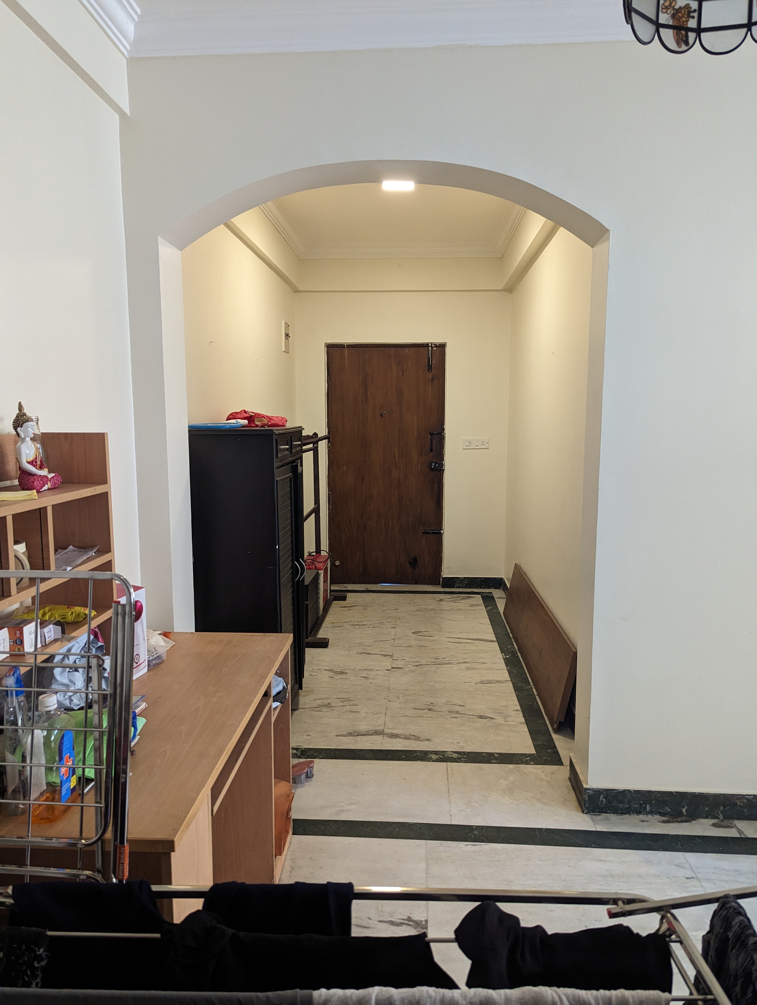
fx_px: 698
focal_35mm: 24
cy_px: 502
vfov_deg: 71.5
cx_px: 378
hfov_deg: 56.9
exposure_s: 1/23.8
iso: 469
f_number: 1.85
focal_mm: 6.81
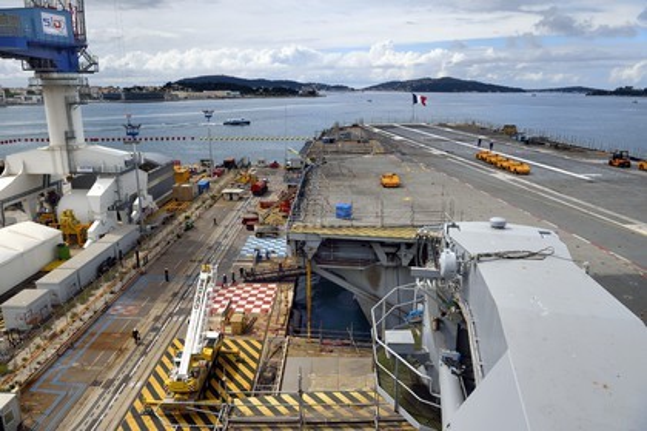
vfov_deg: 49.6
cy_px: 216
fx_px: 467
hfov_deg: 69.4
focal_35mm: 26
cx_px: 324
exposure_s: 1/250
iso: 200
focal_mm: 26
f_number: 11
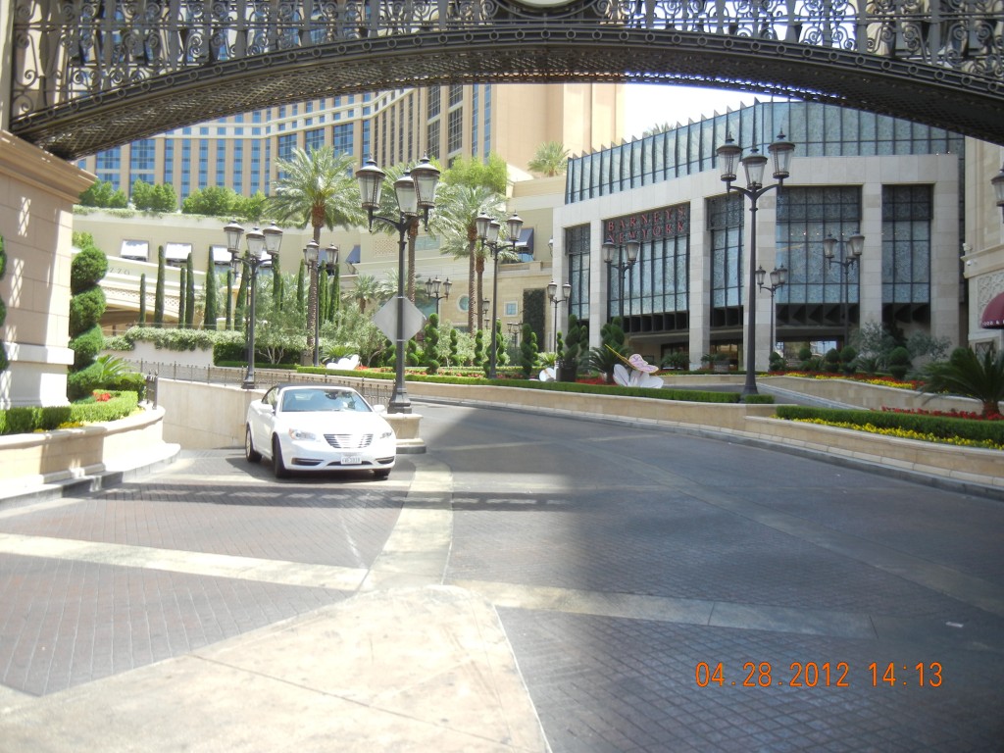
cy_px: 376
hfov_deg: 60.0
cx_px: 502
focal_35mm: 30
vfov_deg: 46.8
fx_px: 870
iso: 160
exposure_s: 1/363
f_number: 3.5
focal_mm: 5.4
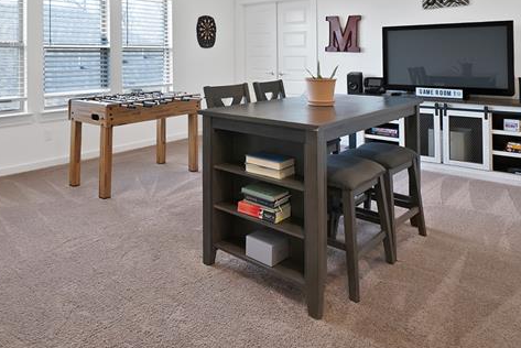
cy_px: 46
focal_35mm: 26
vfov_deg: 45.7
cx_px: 177
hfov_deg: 67.6
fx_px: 376
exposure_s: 1/5
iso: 640
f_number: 9
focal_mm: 12
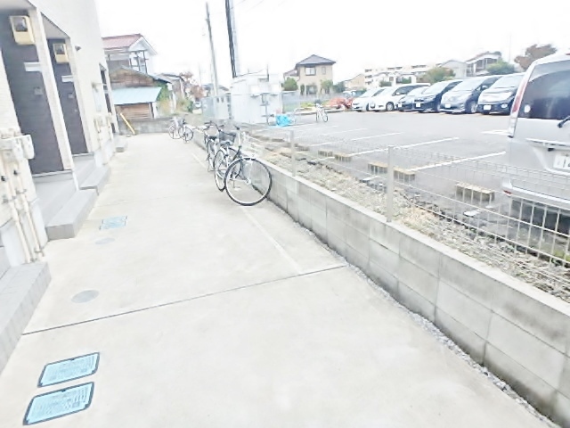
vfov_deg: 63.4
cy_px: 214
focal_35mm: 21
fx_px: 346
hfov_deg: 79.0
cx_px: 285
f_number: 3.5
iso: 125
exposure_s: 1/160
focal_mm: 3.7
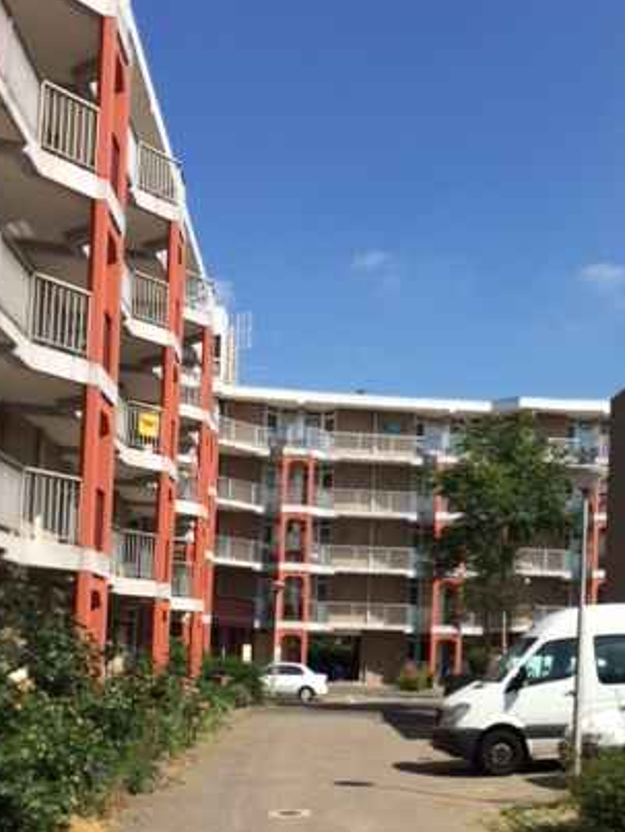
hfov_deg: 31.0
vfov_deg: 40.2
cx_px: 466
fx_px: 1106
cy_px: 611
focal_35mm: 46
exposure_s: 1/2415
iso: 32
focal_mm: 4.15
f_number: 2.2
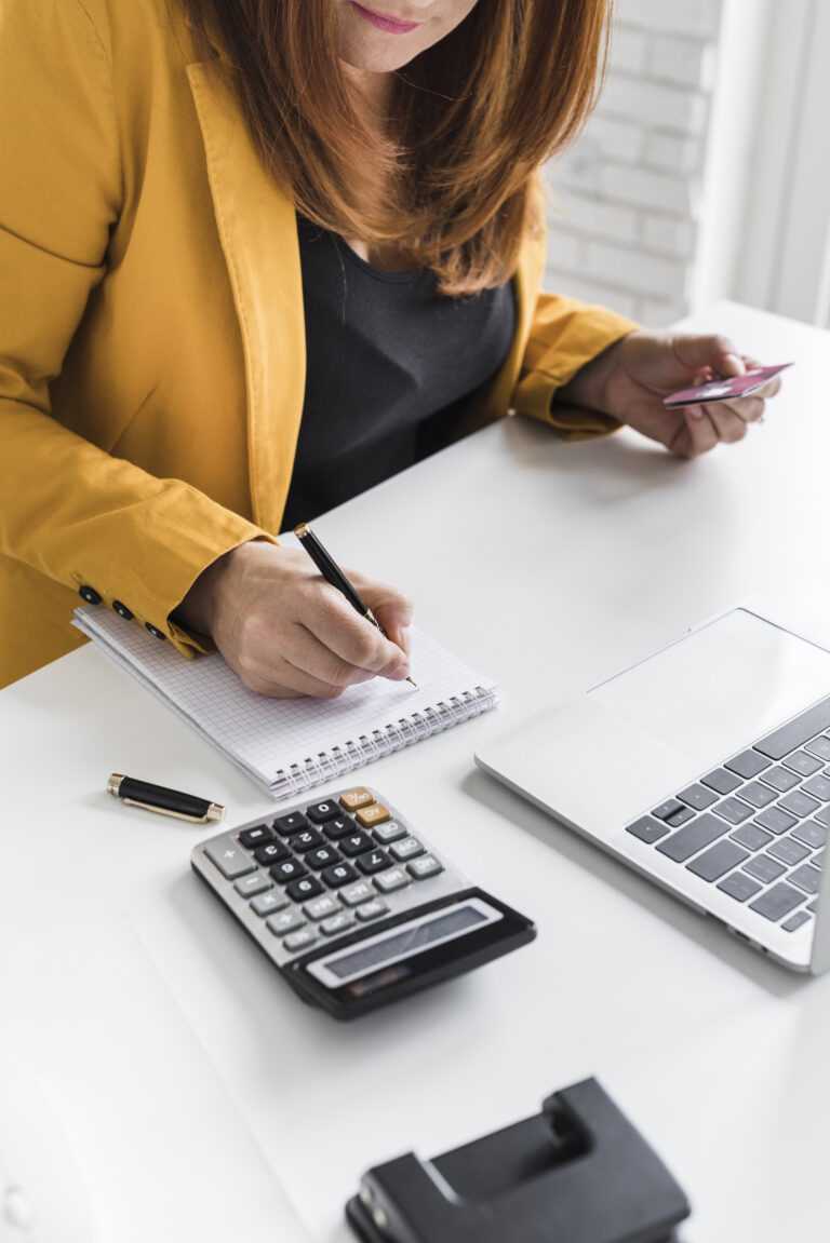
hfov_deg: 27.0
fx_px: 1728
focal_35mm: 50
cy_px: 622
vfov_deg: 39.6
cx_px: 415
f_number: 1.6
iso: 250
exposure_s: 1/125
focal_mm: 50
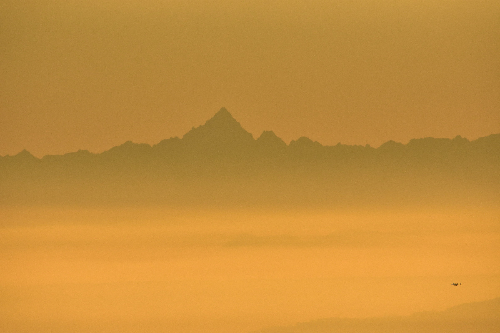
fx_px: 8333
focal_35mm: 600
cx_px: 250
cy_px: 166
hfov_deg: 3.4
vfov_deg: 2.3
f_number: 8
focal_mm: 400
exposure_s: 1/4000
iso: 720
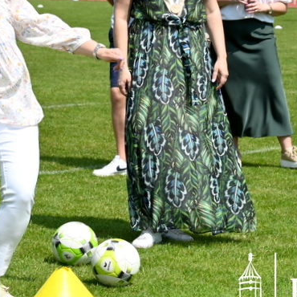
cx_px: -28
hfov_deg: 12.7
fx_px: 1310
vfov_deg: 12.9
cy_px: 53
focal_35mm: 135
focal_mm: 49
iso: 100
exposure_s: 1/400
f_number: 7.1
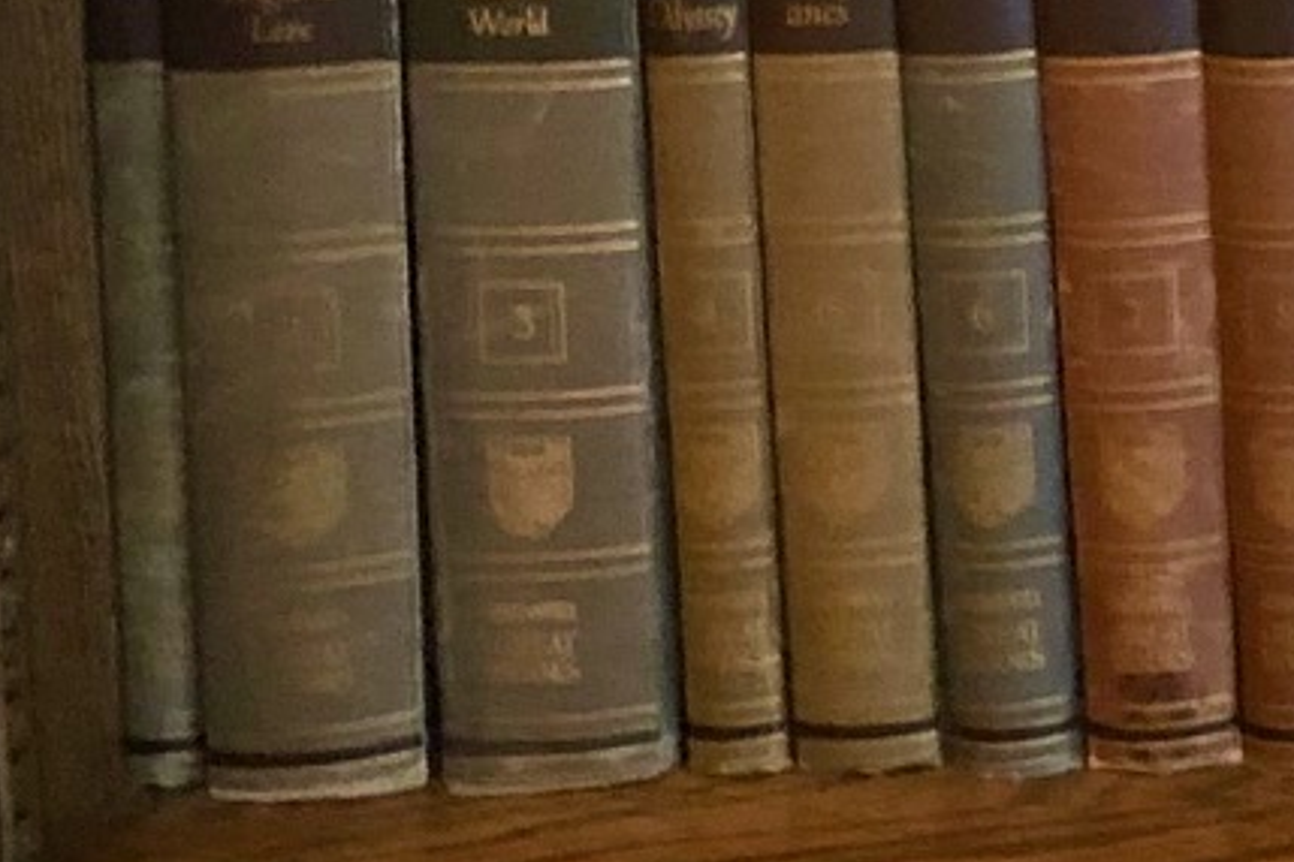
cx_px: 2763
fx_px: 4924
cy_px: -781
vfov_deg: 9.4
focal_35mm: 137
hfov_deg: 12.7
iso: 100
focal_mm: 3.99
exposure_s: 1/4
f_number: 1.8
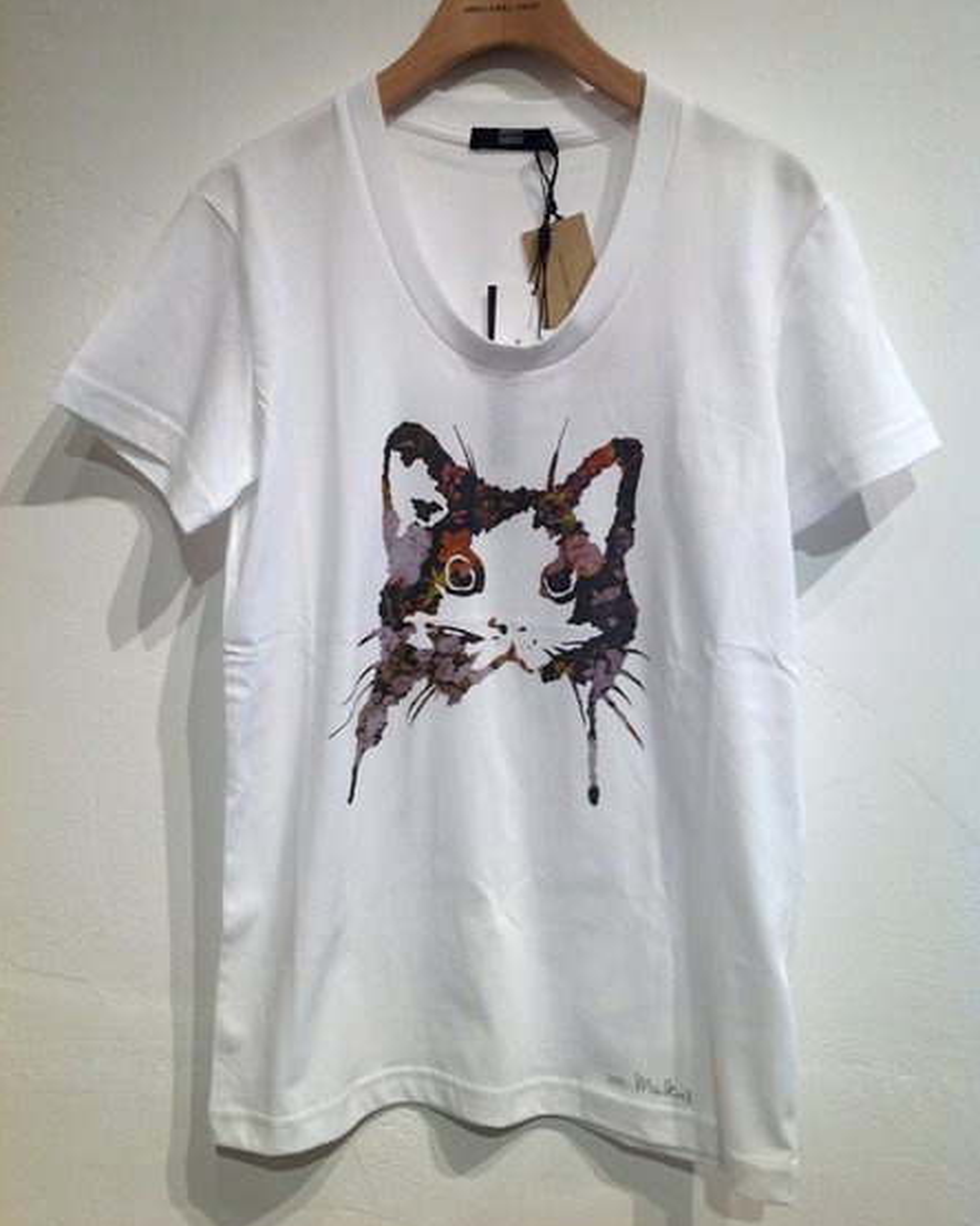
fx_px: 1341
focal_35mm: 37
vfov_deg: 49.1
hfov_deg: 40.1
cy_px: 592
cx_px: 489
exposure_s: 1/120
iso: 125
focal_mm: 4.28
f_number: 2.4
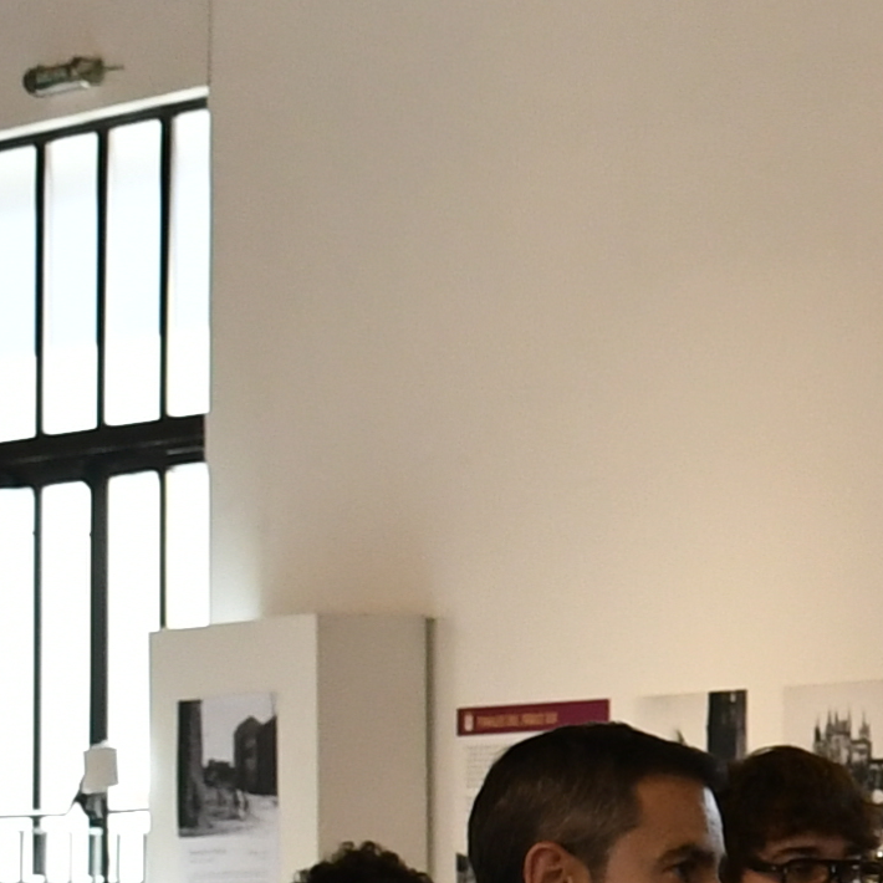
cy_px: 551
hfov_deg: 7.6
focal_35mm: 220
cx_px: 1857
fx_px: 6349
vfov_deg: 8.0
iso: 900
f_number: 3.5
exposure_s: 1/125
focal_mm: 22
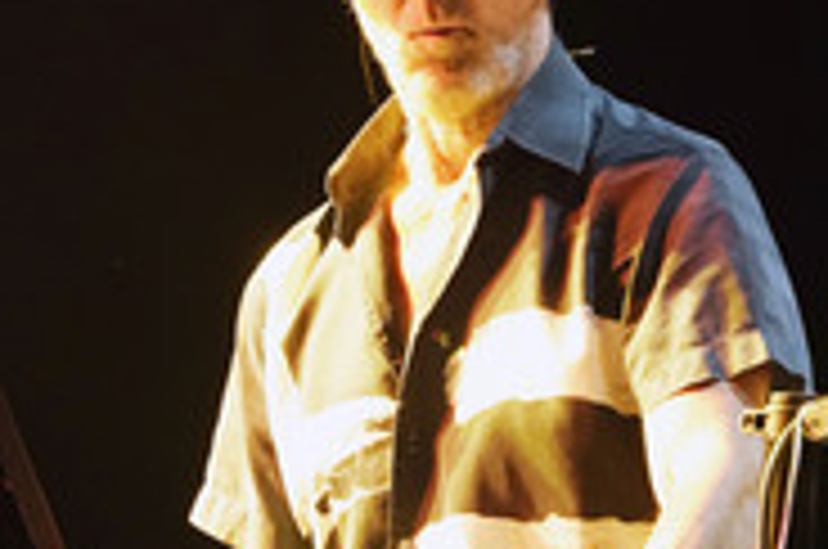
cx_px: 367
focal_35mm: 490
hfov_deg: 4.2
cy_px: 284
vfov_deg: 2.8
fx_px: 11250
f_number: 5.6
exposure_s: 1/80
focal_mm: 200
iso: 3200
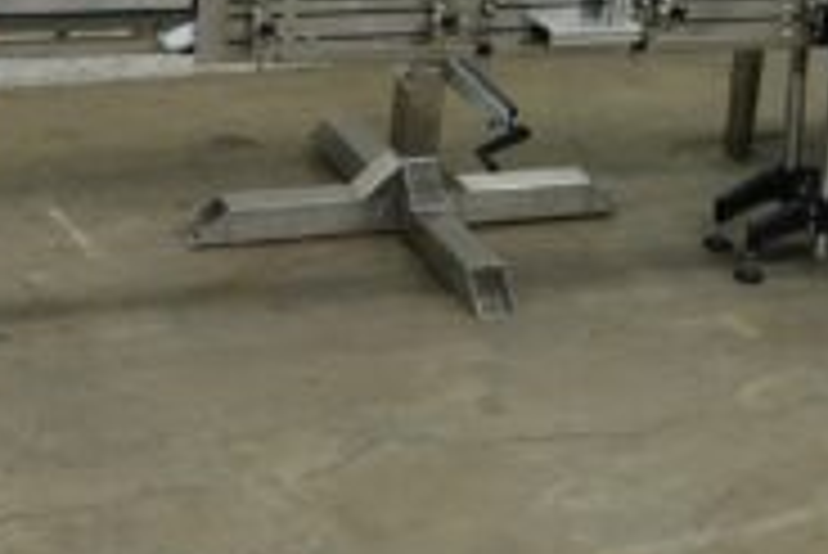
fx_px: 2877
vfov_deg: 10.8
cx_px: 634
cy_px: -151
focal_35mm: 125
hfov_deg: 16.3
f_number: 4
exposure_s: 1/50
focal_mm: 17.19
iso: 160
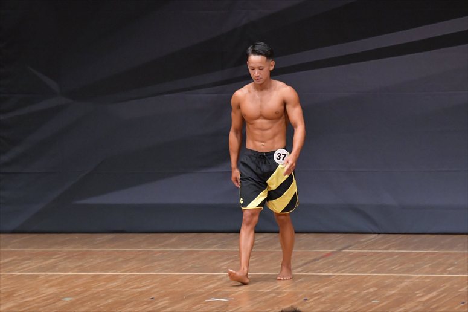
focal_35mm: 285
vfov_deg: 4.8
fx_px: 3703
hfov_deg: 7.2
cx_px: 234
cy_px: 156
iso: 6400
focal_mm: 190
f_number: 5.6
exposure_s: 1/400
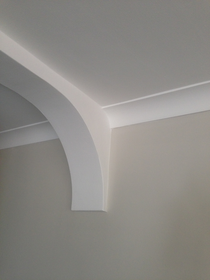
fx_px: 267
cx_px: 105
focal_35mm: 33
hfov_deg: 42.9
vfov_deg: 55.4
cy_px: 140
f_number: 2.4
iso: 100
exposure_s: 1/120
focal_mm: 4.12
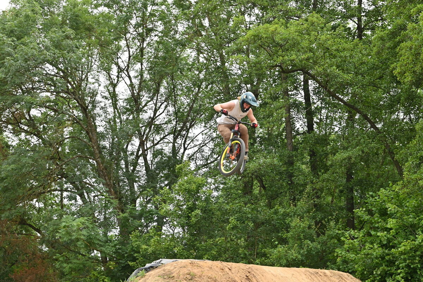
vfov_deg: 18.2
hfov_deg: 27.0
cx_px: 212
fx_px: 881
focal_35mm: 75
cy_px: 141
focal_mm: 75
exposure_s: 1/400
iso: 500
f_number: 7.1
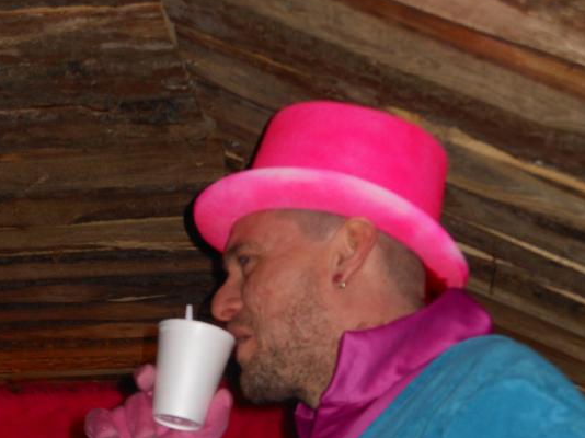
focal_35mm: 89
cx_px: 290
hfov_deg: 22.0
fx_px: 1503
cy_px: 365
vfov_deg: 16.4
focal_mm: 11.7
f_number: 4.3
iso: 200
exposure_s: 1/60
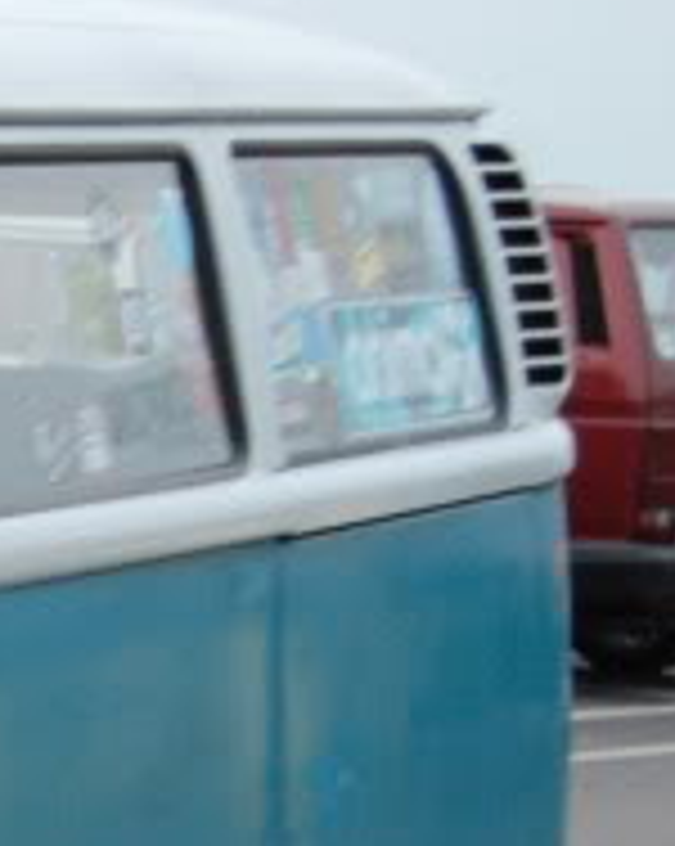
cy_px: 979
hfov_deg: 5.9
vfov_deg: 7.6
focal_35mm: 251
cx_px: -889
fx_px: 6278
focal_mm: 42
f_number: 5.3
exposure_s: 1/30
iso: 800
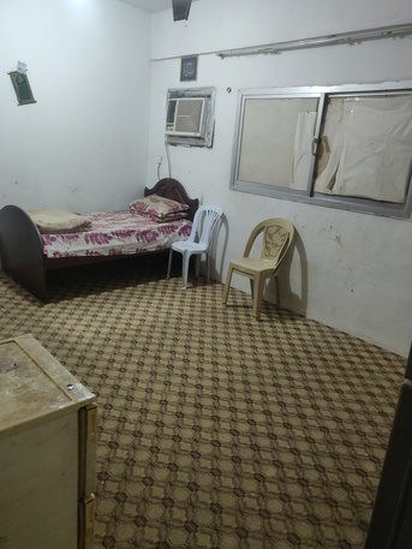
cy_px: 274
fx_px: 397
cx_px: 206
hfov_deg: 54.9
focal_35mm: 25
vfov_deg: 69.4
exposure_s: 1/33
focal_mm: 4.25
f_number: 1.7
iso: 640
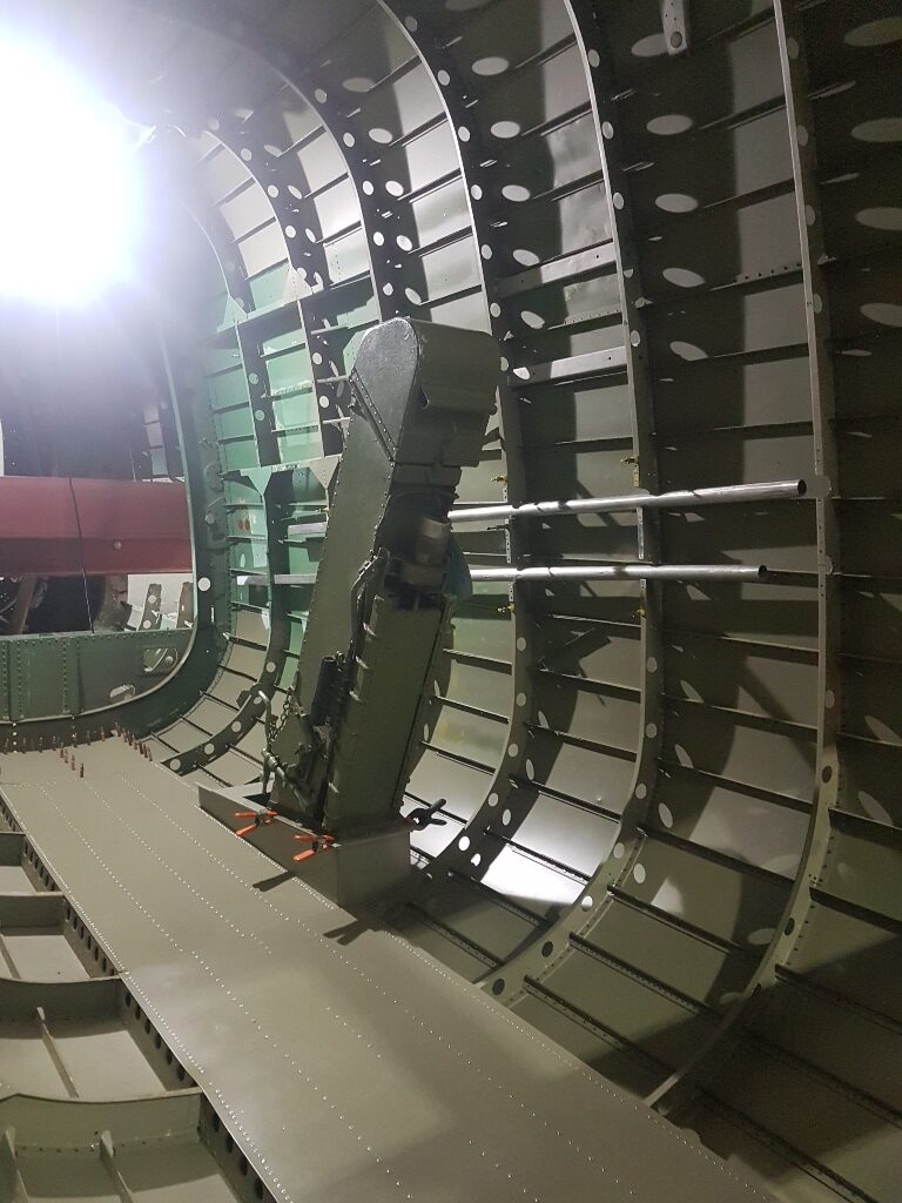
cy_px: 602
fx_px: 903
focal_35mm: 26
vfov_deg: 67.3
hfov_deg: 53.1
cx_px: 451
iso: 250
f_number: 1.7
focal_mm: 4.2
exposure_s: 1/25
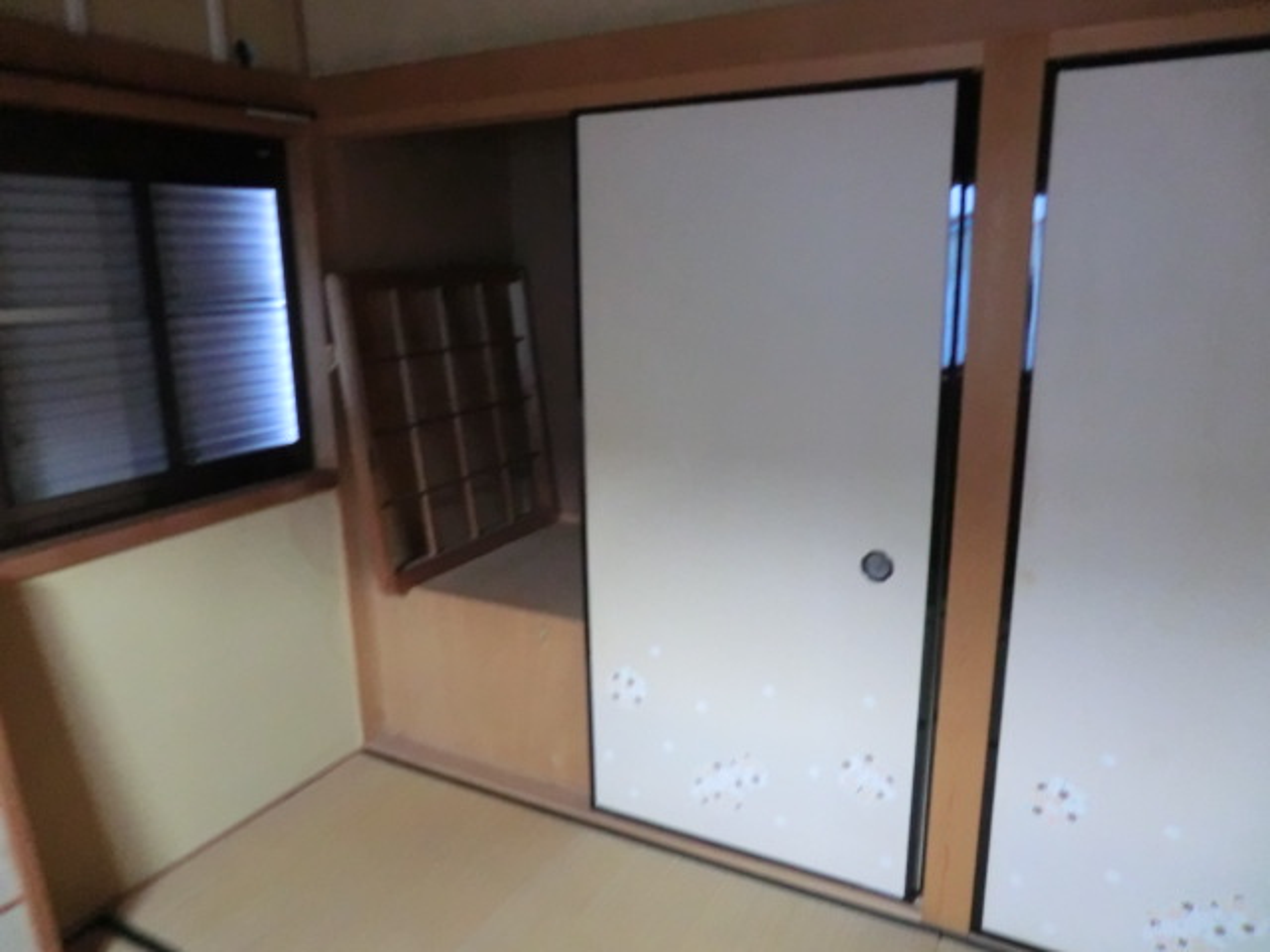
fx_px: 881
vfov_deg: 56.8
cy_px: 476
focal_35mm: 24
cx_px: 635
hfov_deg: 71.6
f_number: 3.2
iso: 800
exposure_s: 1/15
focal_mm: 4.3
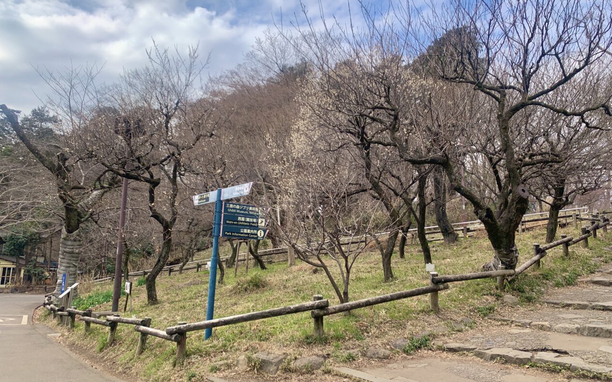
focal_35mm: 28
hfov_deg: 66.5
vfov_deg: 44.5
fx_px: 467
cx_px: 310
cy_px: 184
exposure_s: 1/1845
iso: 25
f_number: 1.8
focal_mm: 4.25
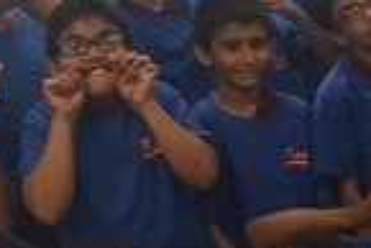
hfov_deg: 11.8
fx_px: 1547
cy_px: 179
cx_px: 809
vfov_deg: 9.2
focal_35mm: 150
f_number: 2.2
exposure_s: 1/30
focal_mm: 4.15
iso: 50
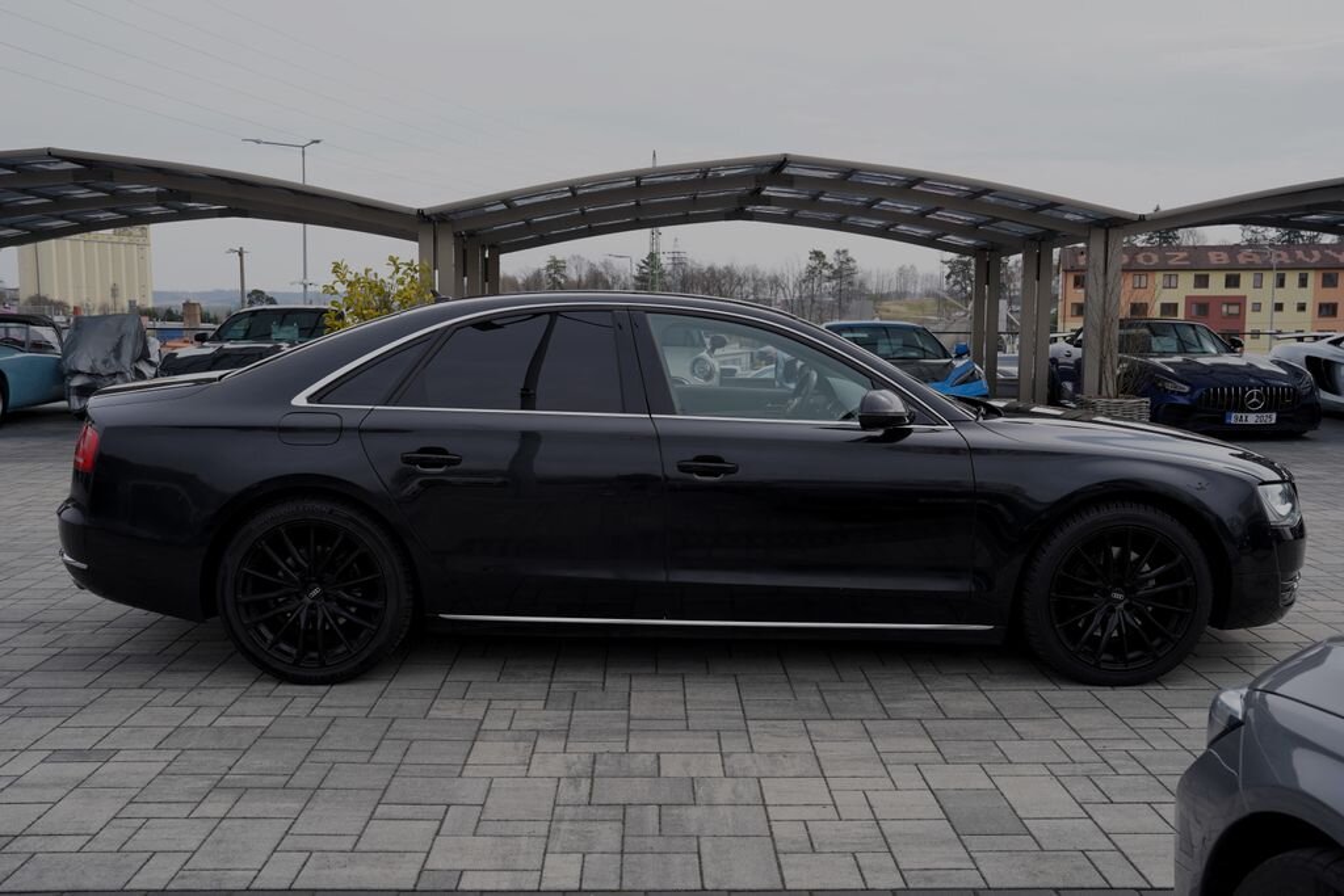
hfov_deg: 60.3
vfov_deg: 42.3
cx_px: 672
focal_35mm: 31
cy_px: 448
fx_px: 1157
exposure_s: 1/200
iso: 100
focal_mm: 31
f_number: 6.3
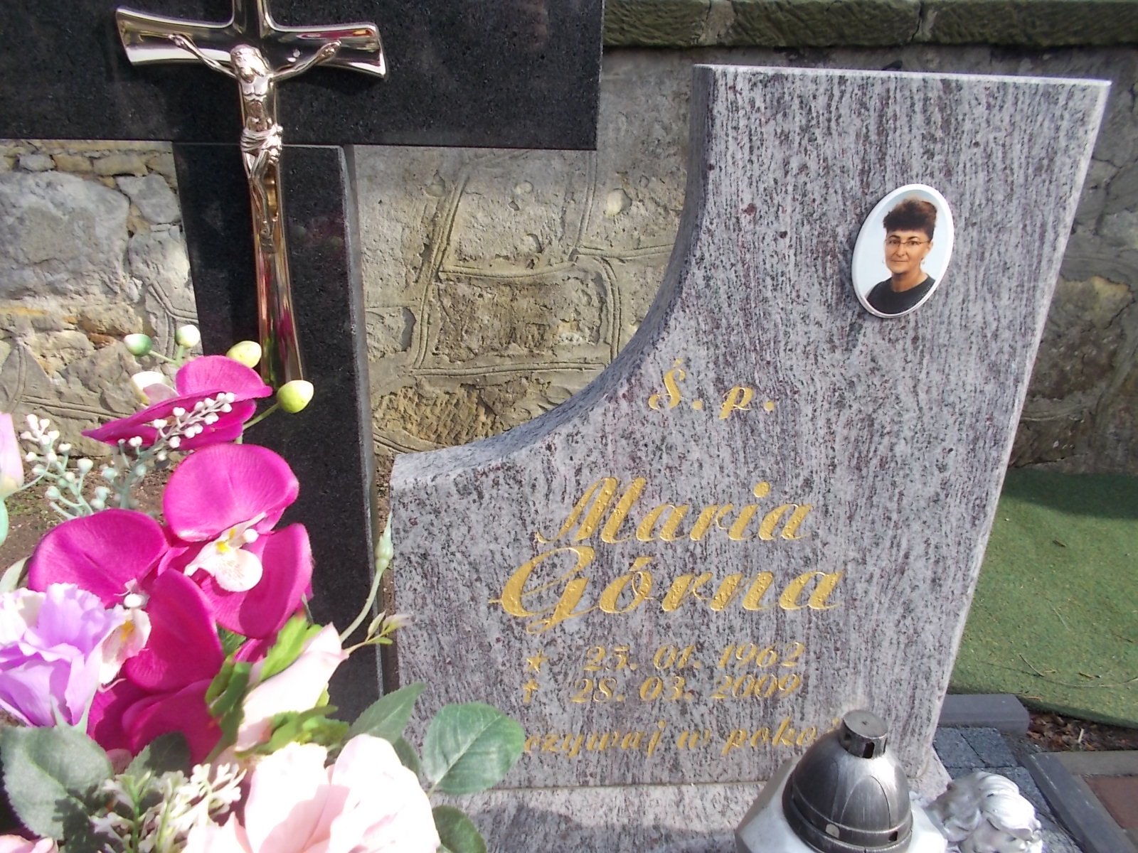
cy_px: 426
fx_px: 855
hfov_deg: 67.3
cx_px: 569
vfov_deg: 53.1
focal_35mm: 26
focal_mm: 4.6
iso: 80
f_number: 3.2
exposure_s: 1/320
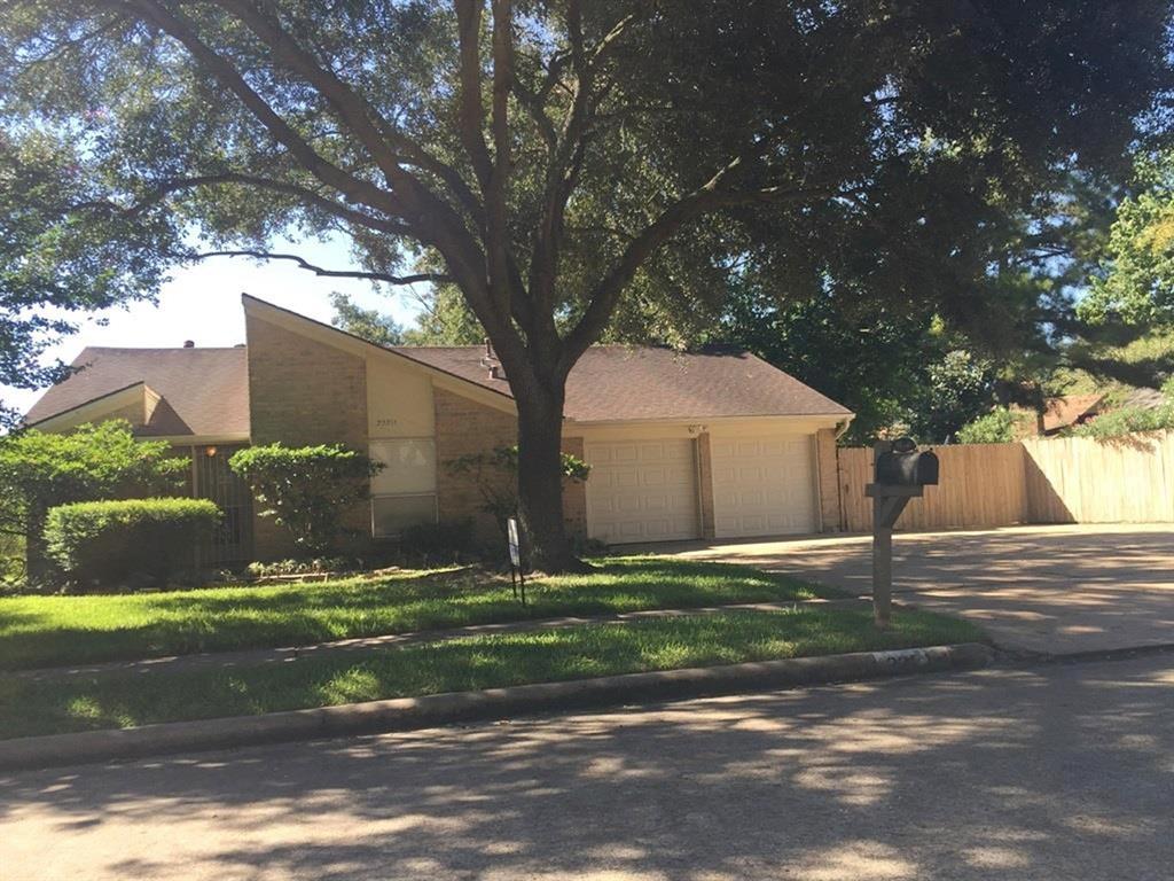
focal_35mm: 29
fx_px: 984
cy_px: 440
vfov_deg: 48.2
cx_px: 587
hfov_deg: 61.7
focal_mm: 4.15
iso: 32
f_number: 2.2
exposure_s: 1/542
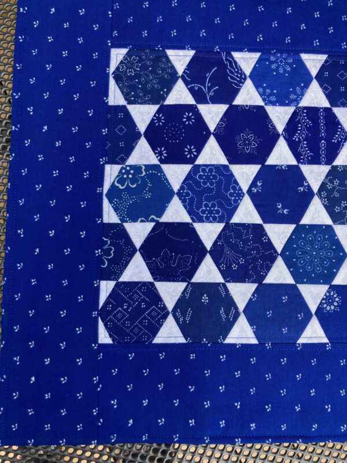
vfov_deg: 63.4
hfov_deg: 49.7
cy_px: 232
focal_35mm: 28
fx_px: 374
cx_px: 174
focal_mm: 3.99
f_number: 1.8
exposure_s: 1/704
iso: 20
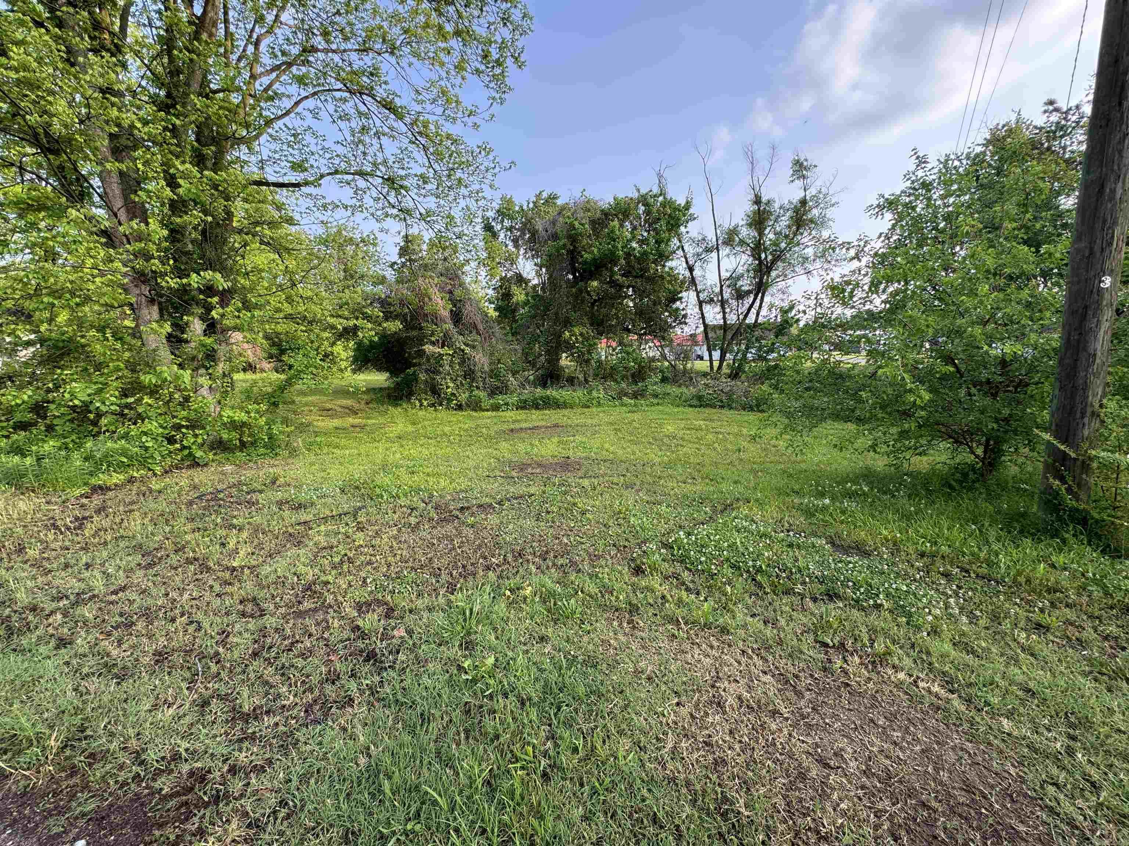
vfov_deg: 85.7
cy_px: 423
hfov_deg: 102.1
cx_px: 564
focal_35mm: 14
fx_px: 457
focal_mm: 2.22
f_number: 2.2
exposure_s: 1/192
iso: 40
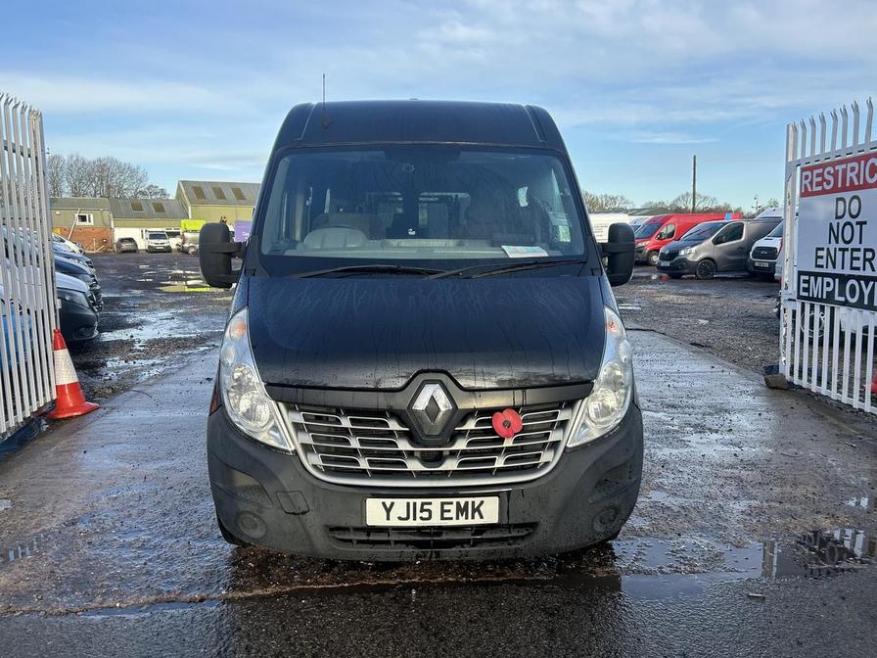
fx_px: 659
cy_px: 329
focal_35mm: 26
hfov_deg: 67.3
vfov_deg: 53.1
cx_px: 438
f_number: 1.5
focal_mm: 5.7
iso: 50
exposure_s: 1/827
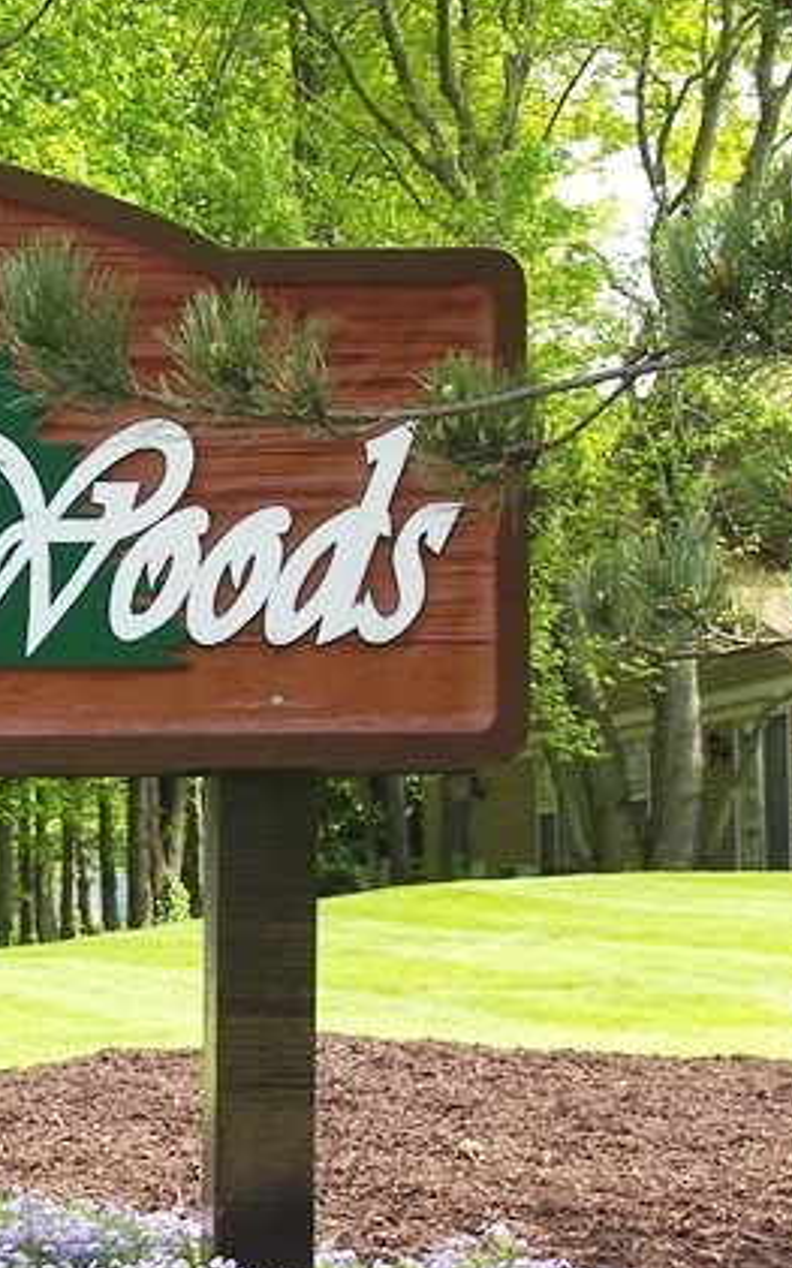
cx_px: -271
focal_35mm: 129
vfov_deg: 16.2
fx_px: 4457
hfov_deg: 9.9
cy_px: 801
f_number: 3.6
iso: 50
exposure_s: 1/160
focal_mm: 10.5
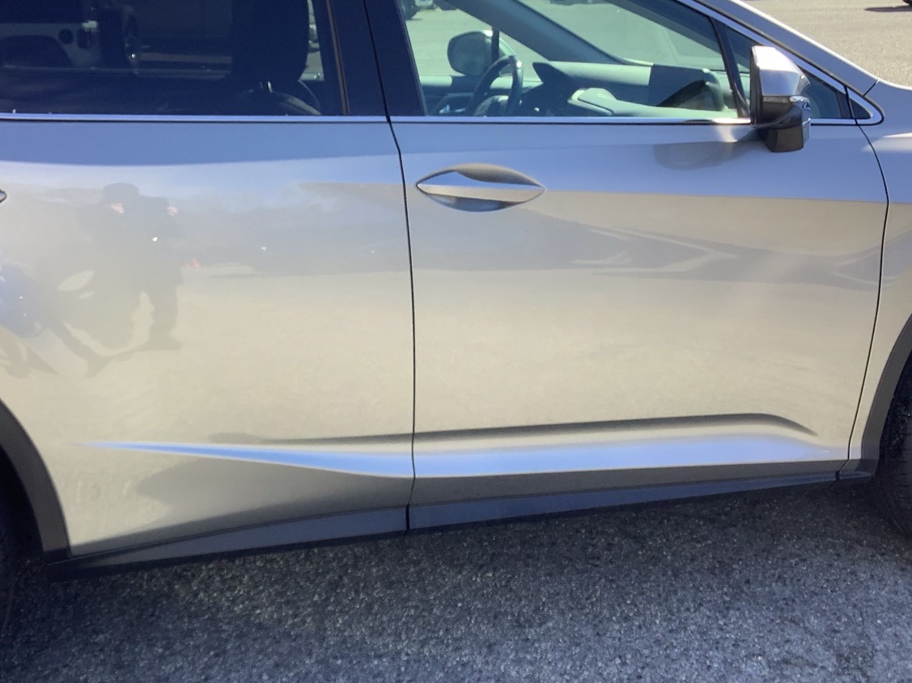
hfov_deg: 42.9
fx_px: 1159
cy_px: 306
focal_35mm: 44
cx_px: 400
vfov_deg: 32.8
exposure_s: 1/231
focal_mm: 3.3
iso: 25
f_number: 2.4
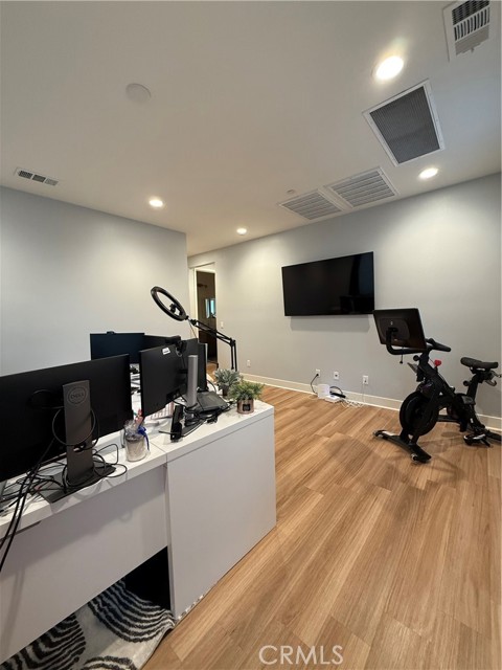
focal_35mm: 14
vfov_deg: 102.1
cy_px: 335
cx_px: 251
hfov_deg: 85.7
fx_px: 271
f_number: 2.2
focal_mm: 2.22
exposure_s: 1/60
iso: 200
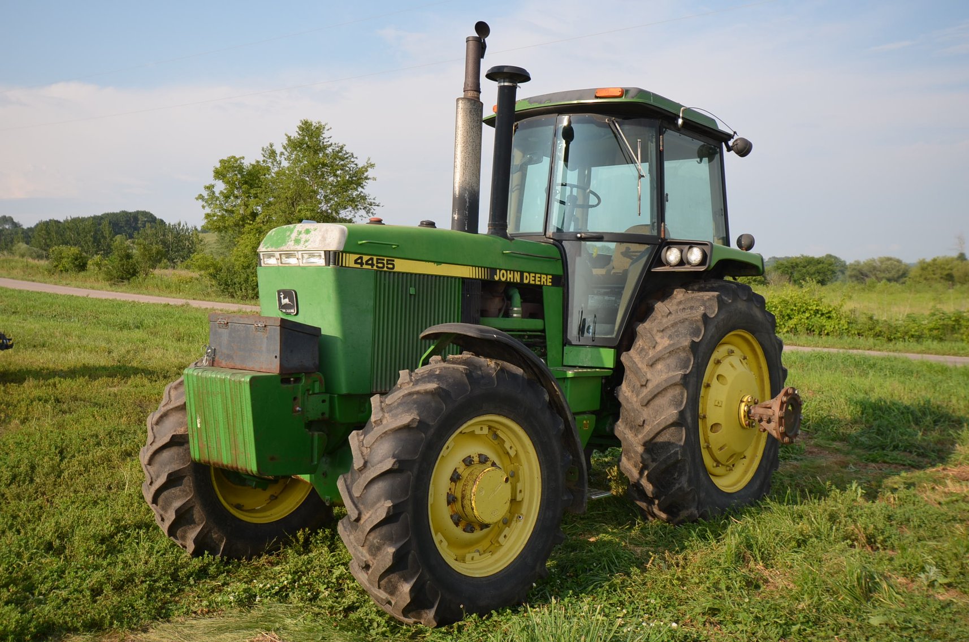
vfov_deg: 36.7
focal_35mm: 36
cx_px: 484
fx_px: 967
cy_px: 321
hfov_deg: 53.2
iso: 100
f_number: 7.1
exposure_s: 1/200
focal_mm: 24
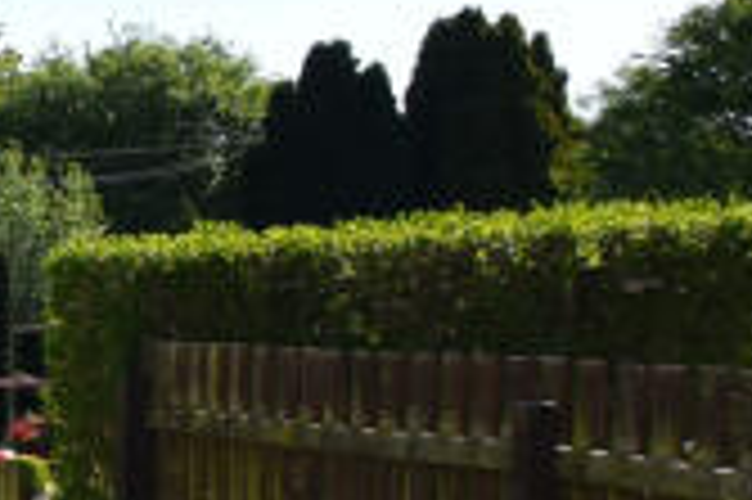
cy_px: 354
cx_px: -1085
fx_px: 1920
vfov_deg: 14.8
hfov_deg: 14.3
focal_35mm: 92
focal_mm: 10
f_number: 8
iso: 100
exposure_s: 1/250
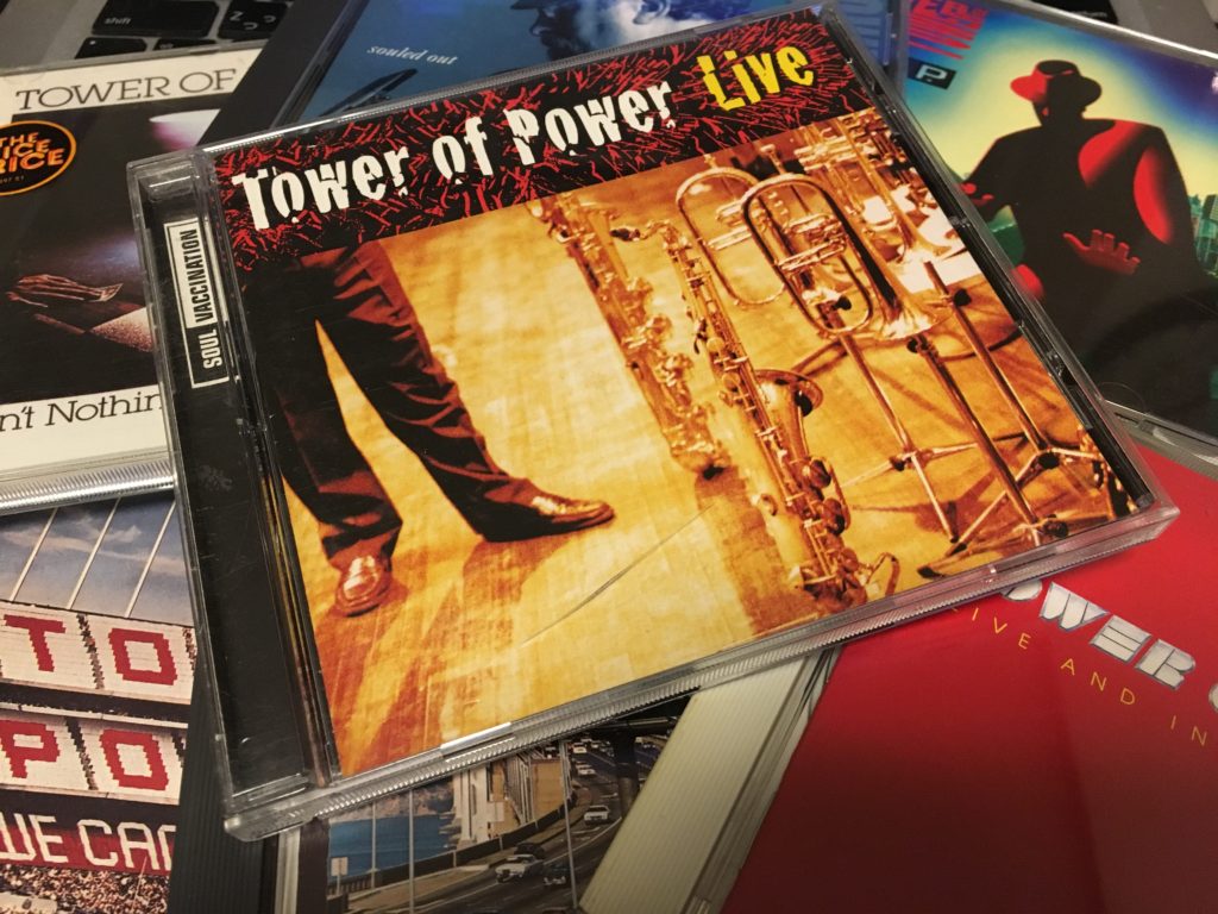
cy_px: 457
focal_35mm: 29
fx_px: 1020
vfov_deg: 48.2
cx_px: 609
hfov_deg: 61.7
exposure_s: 1/30
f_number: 2.2
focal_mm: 4.15
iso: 160
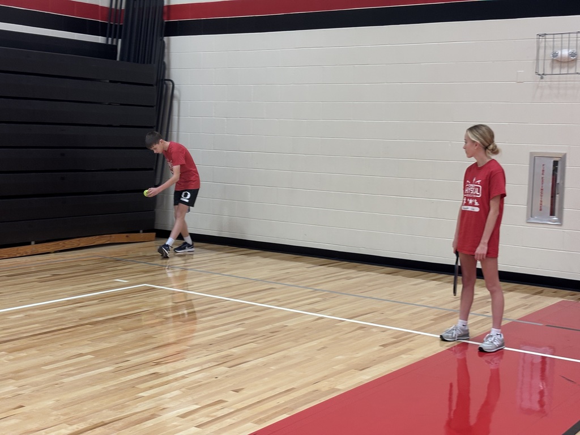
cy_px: 218
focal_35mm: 52
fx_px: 871
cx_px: 290
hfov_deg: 36.8
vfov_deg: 28.0
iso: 64
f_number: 1.6
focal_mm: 5.96
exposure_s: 1/60
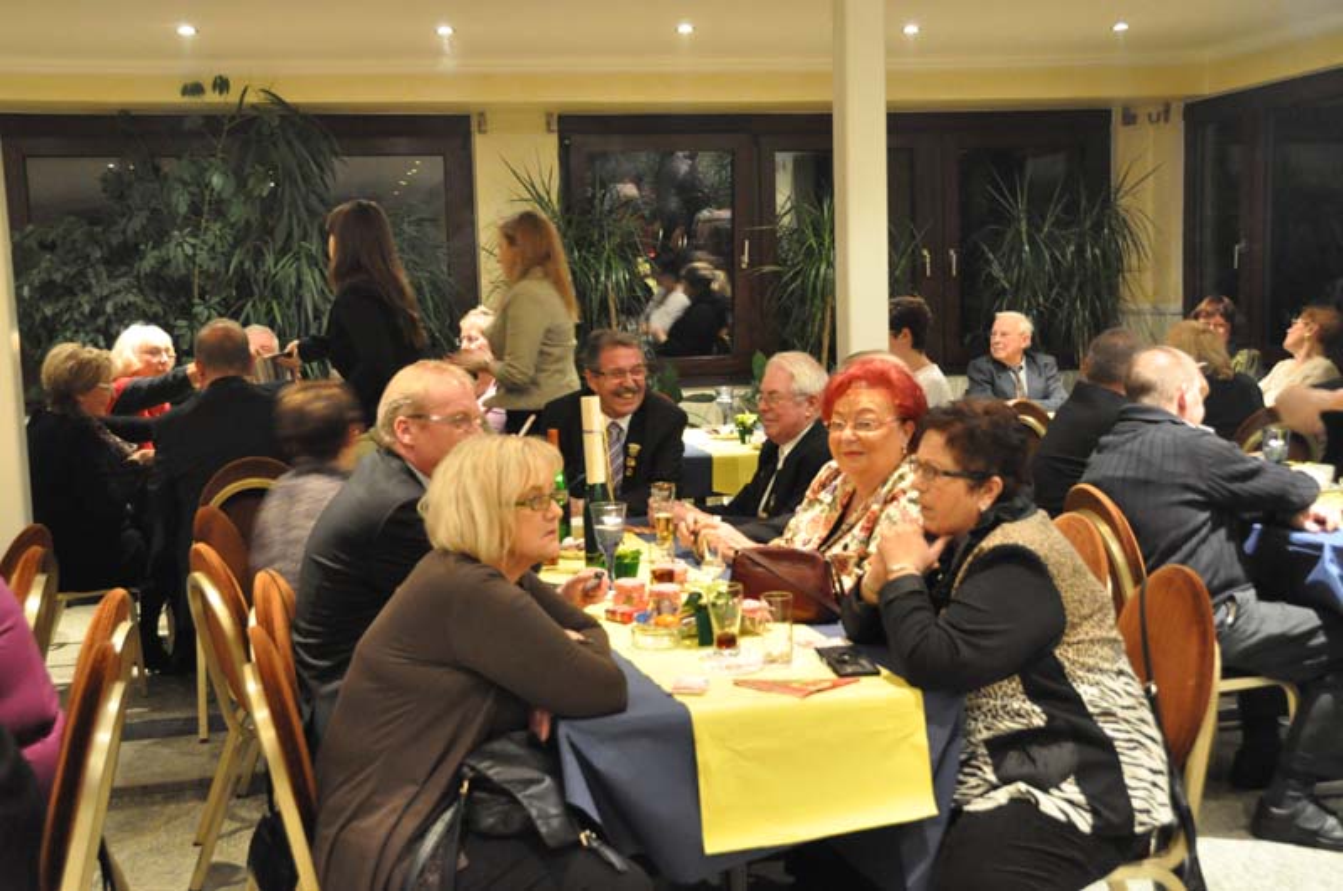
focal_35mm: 42
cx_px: 672
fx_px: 1565
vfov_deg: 31.8
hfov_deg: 46.5
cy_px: 446
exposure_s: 1/6
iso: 3200
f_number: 4
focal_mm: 28
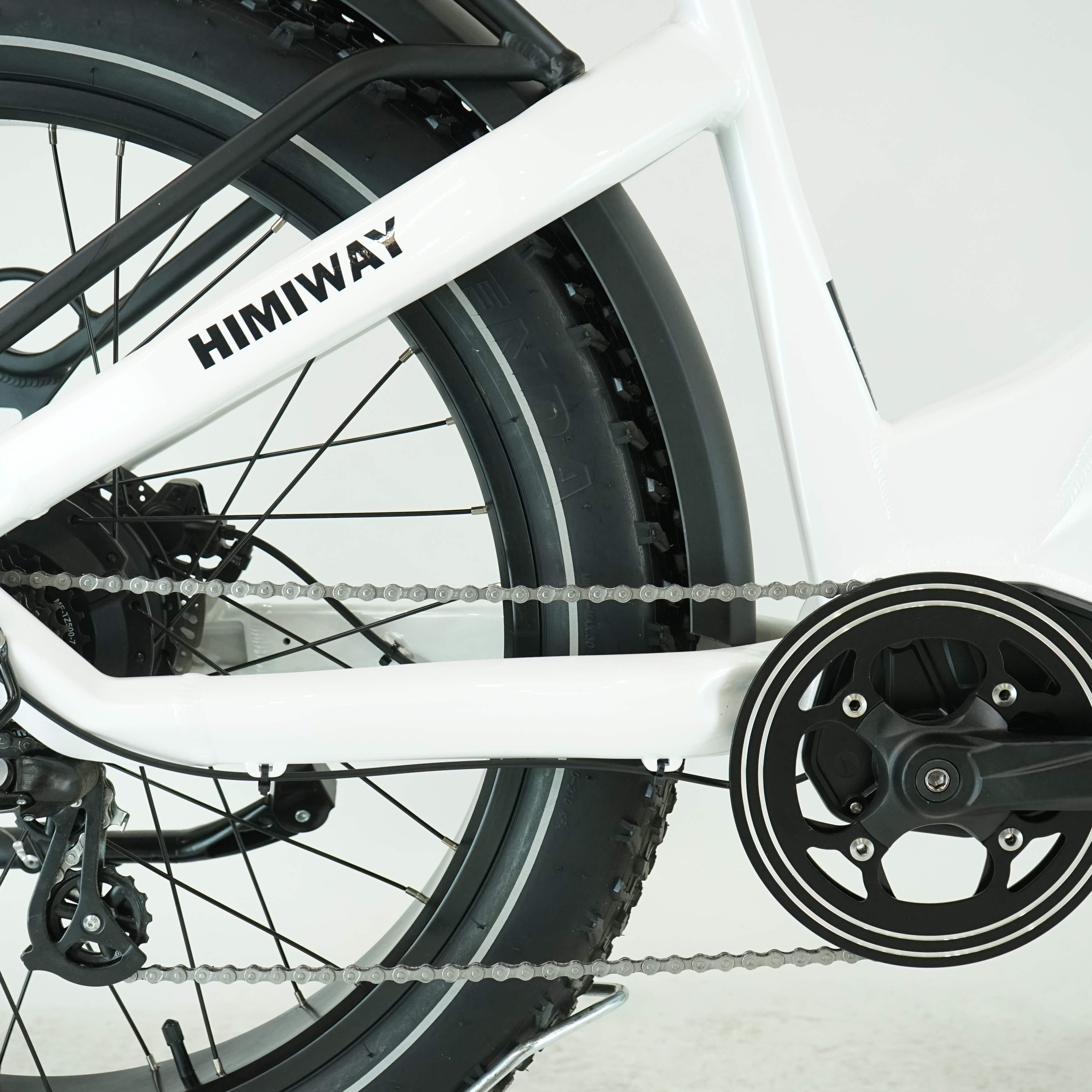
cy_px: 549
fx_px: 1892
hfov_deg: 32.2
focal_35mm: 53
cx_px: 530
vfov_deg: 32.2
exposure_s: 1/200
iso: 1600
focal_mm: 41
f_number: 5.6
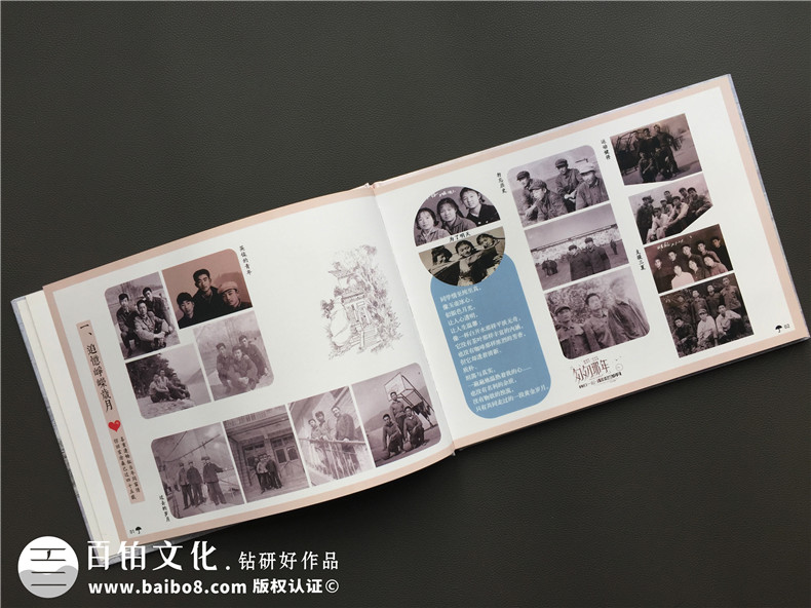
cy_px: 304
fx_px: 679
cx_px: 406
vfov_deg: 48.2
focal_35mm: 29
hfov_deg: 61.7
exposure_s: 1/124
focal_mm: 4.15
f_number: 2.2
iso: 32
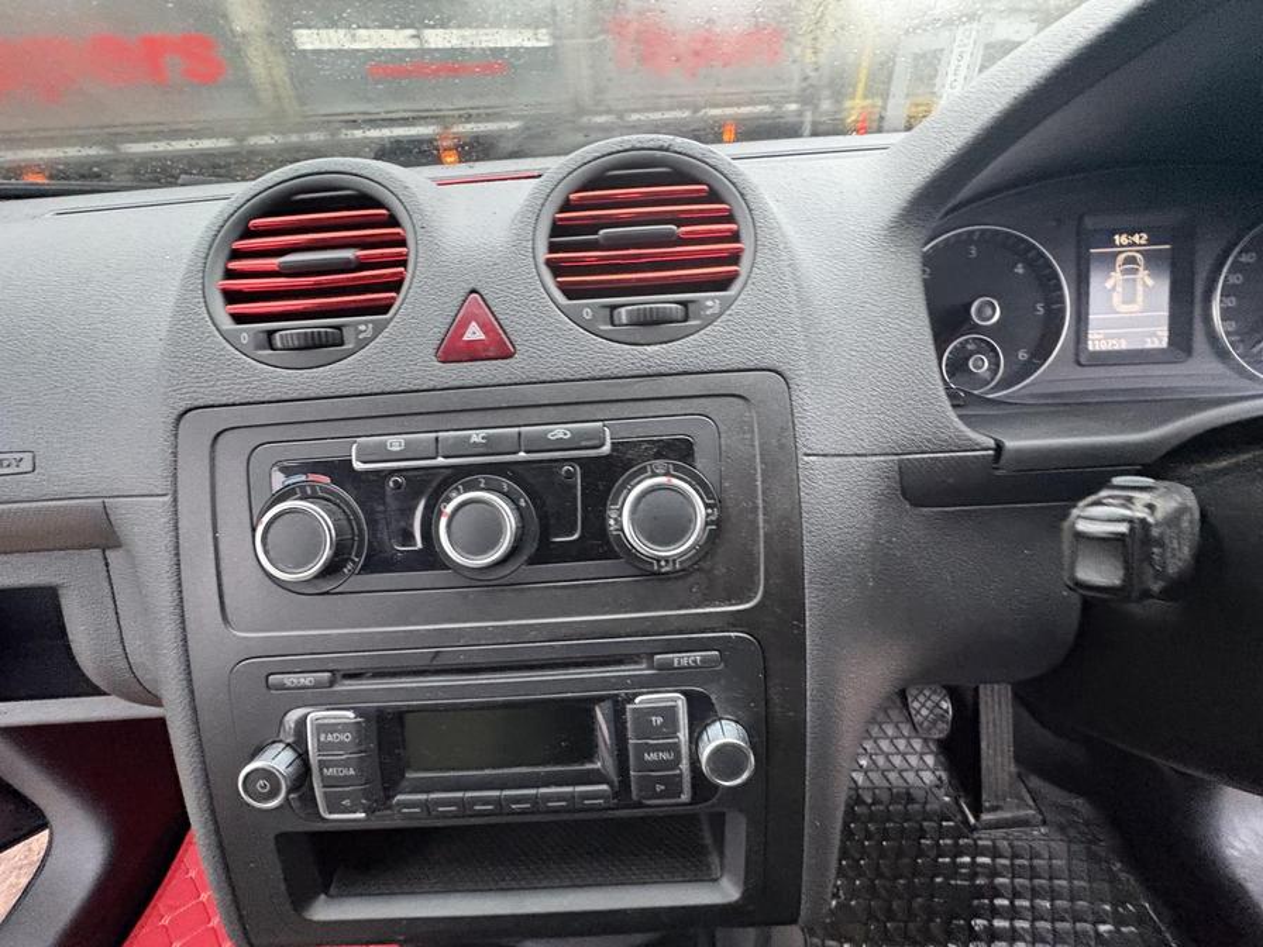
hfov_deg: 102.1
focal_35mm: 14
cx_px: 632
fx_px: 511
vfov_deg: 85.7
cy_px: 474
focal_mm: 2.22
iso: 1000
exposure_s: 1/40
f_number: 2.2
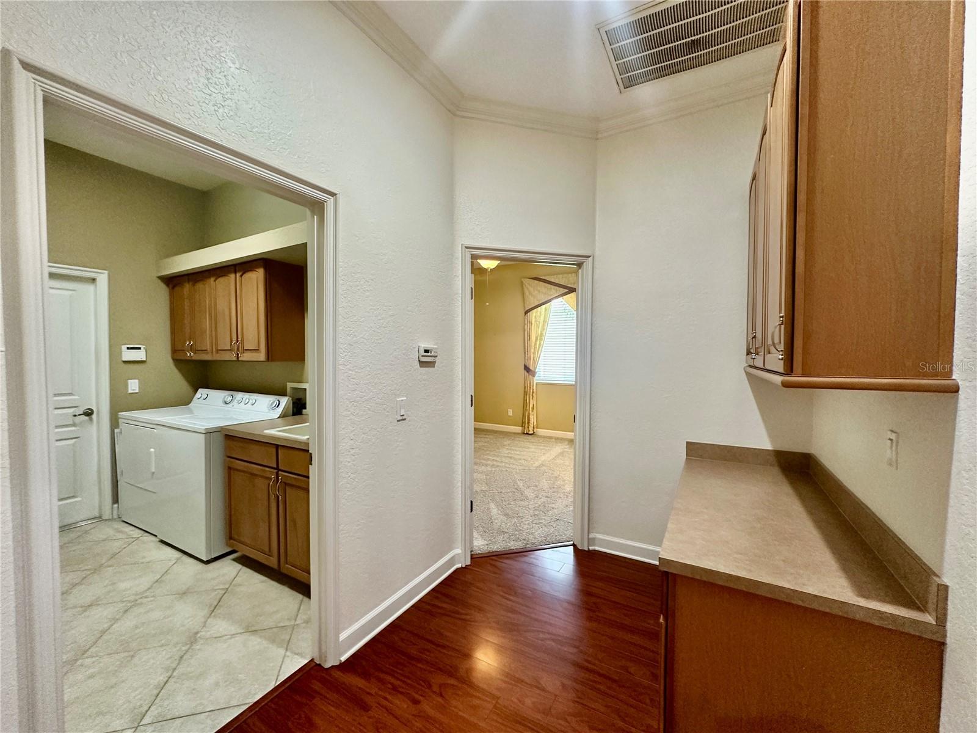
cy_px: 366
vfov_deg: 85.7
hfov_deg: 102.1
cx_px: 488
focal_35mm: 14
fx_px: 395
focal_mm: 2.22
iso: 400
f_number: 2.2
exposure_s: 1/60
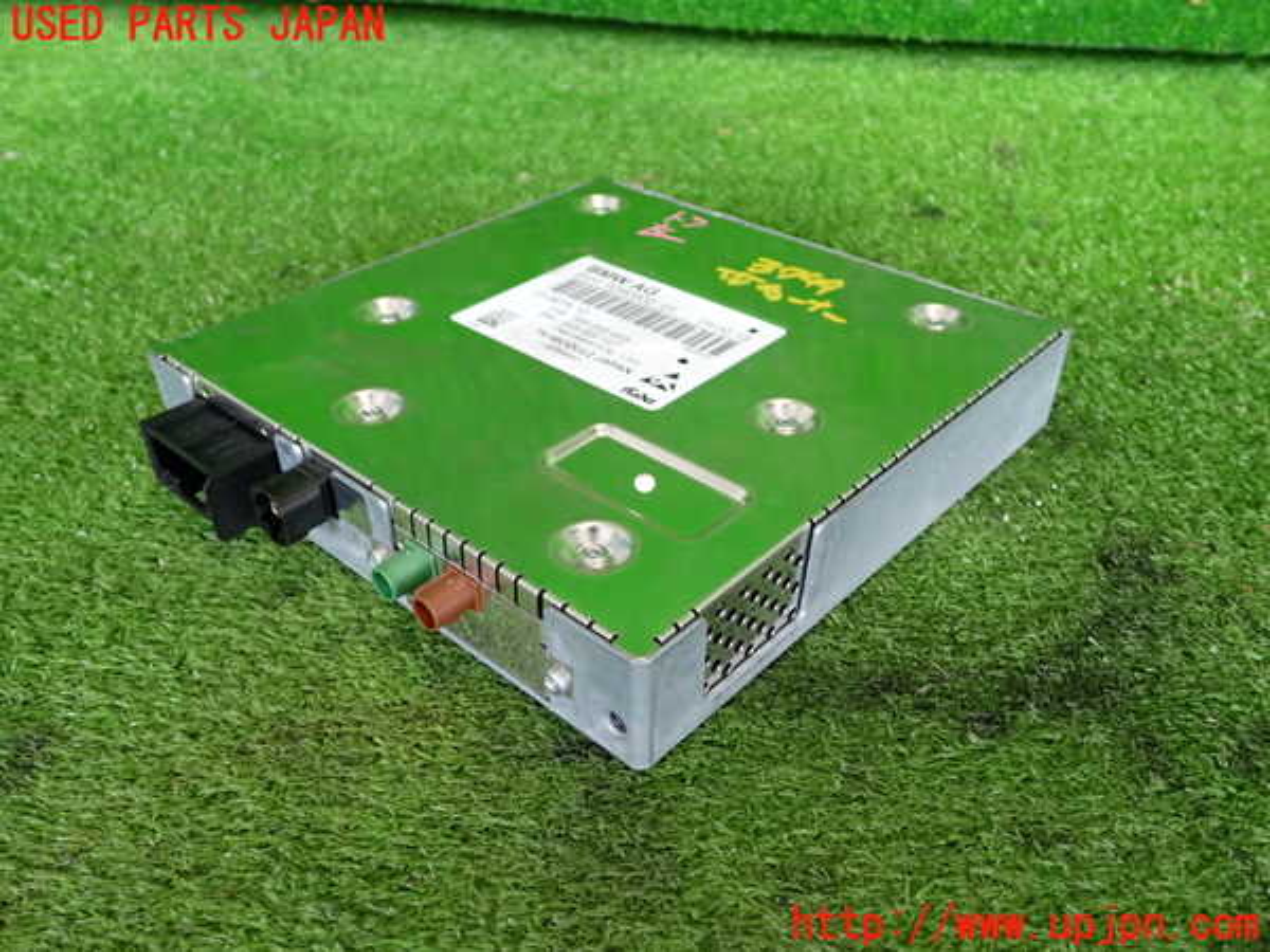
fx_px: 1101
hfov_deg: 60.0
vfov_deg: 46.8
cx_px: 635
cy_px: 476
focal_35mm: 30
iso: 250
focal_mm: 5.4
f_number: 2.3
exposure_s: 1/30
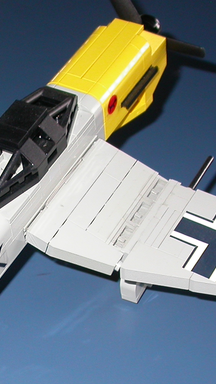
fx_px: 967
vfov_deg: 22.3
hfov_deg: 12.6
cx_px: 3
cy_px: 285
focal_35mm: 95
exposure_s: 1/60
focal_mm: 7.85
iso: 100
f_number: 2.6
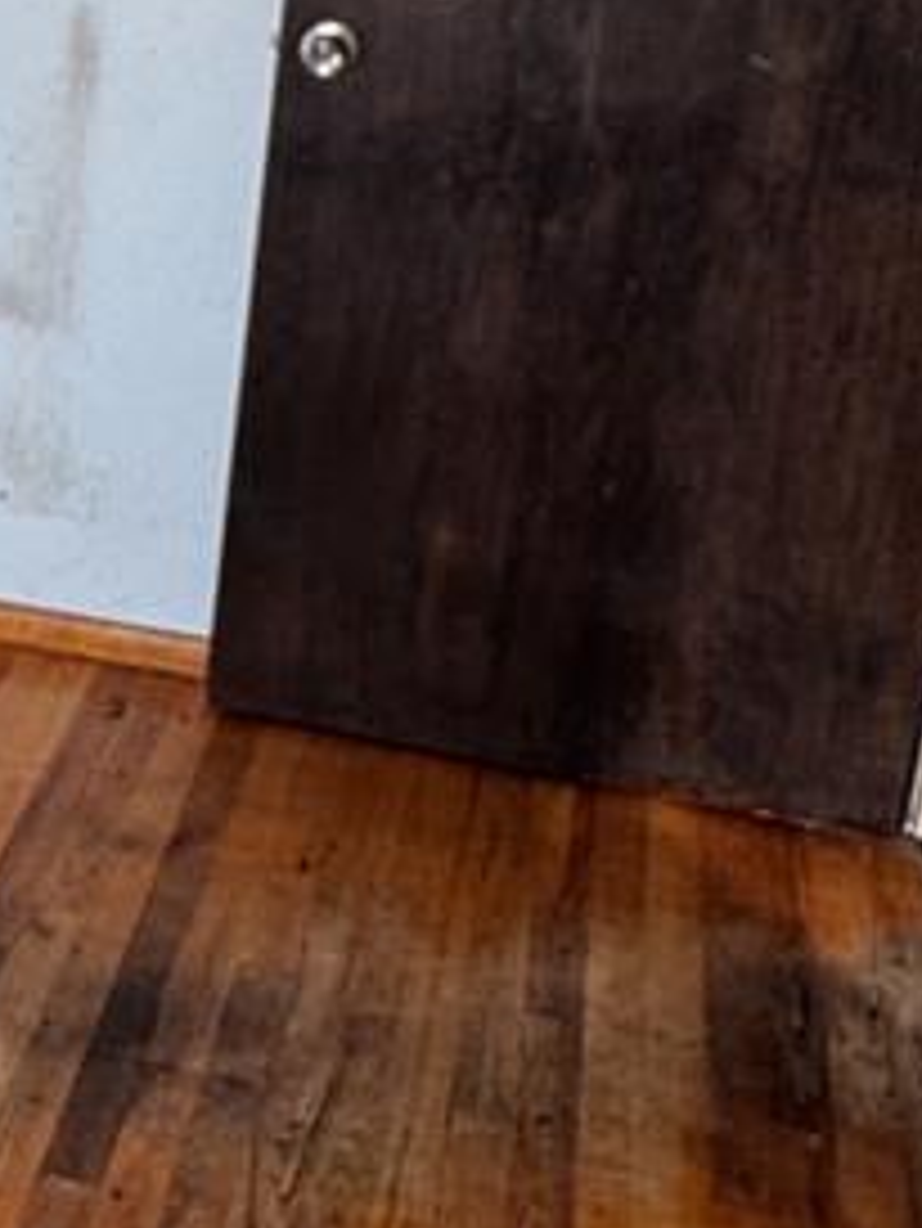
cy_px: 297
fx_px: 2732
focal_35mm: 77
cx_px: -767
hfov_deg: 16.0
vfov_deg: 25.0
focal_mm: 2.22
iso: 100
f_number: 2.2
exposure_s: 1/99
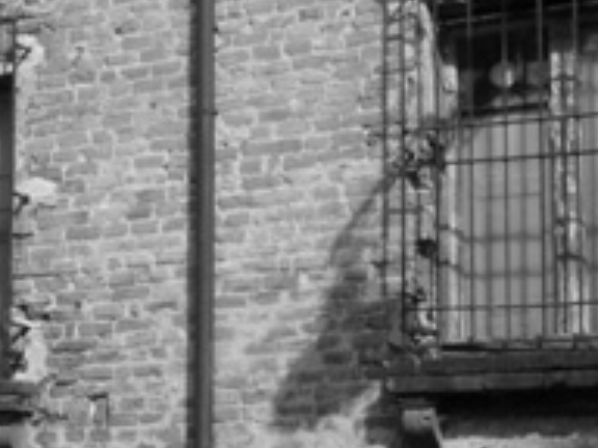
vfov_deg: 12.3
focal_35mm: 120
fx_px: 2073
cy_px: 252
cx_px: -240
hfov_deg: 15.4
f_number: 8.5
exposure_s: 1/320
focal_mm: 6.4
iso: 200
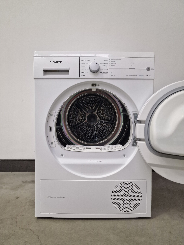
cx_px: 92
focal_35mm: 23
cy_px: 122
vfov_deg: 73.9
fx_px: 163
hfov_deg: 58.9
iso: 640
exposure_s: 1/100
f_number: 1.8
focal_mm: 6.4
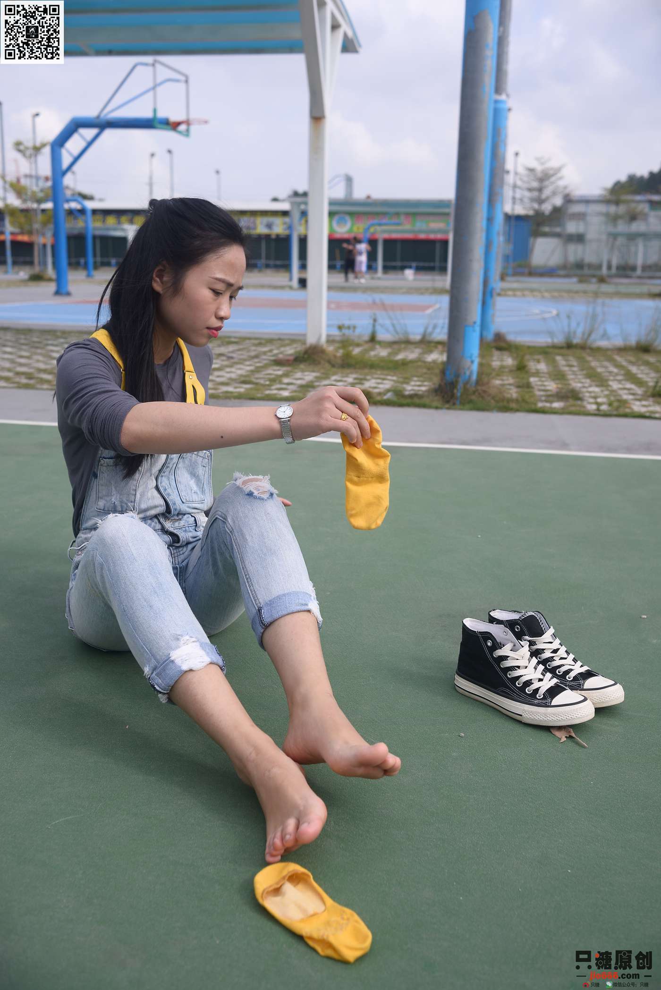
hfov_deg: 37.9
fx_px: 963
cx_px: 330
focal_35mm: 35
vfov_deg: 54.4
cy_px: 495
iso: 100
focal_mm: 35
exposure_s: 1/400
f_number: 6.3
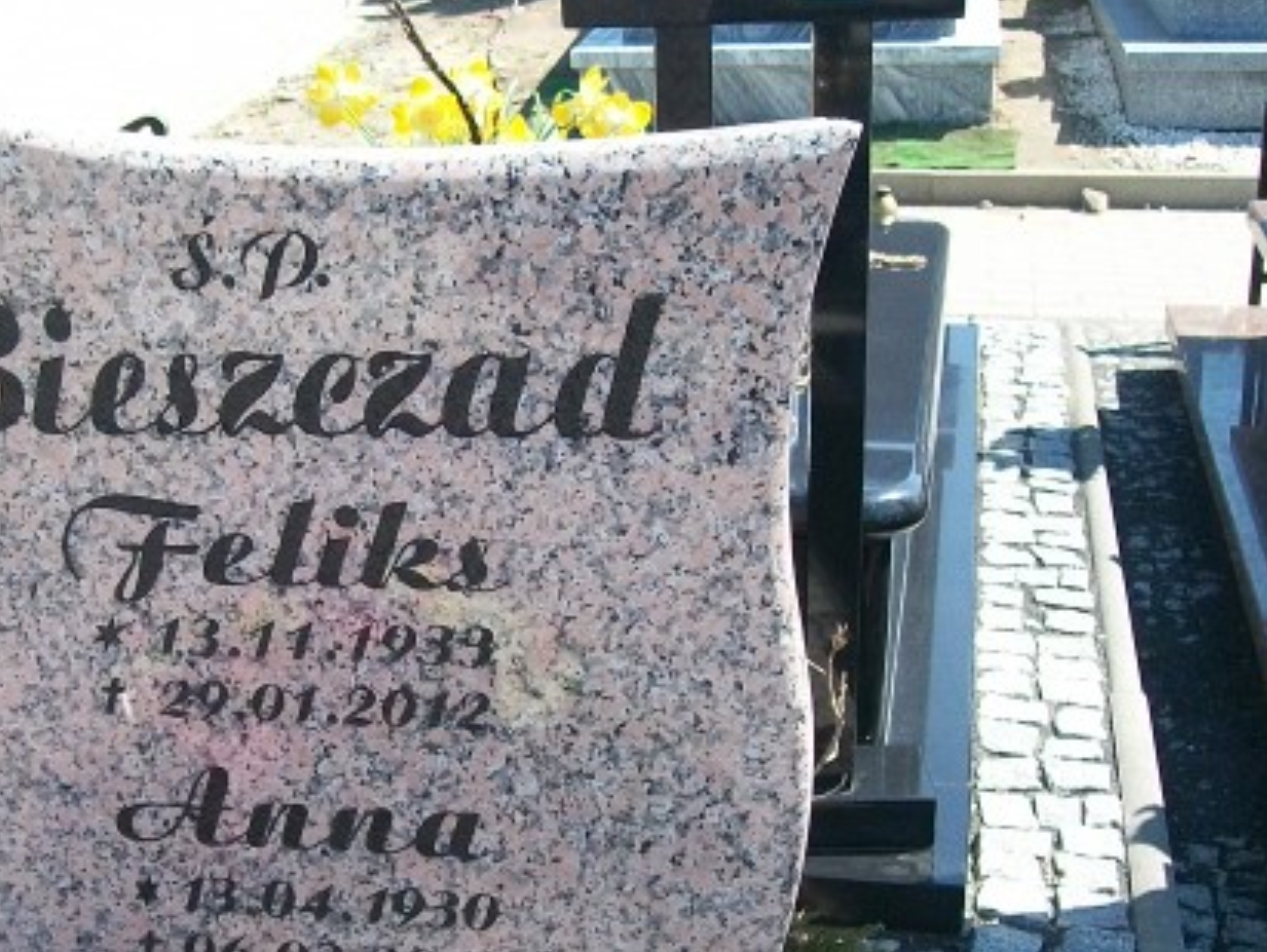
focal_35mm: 56
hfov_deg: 33.8
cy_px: 632
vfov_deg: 26.0
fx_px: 2051
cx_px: 364
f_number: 2.7
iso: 80
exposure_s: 1/500
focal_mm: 6
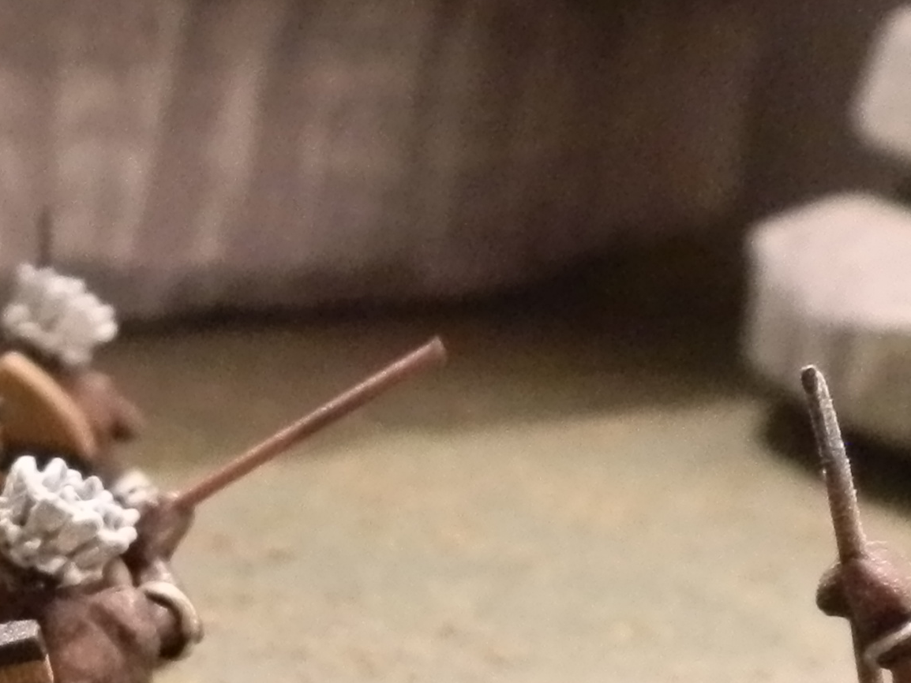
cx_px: -321
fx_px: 2738
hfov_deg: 17.5
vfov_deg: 13.7
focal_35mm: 104
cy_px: 886
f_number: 3.1
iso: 400
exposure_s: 1/40
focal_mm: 5
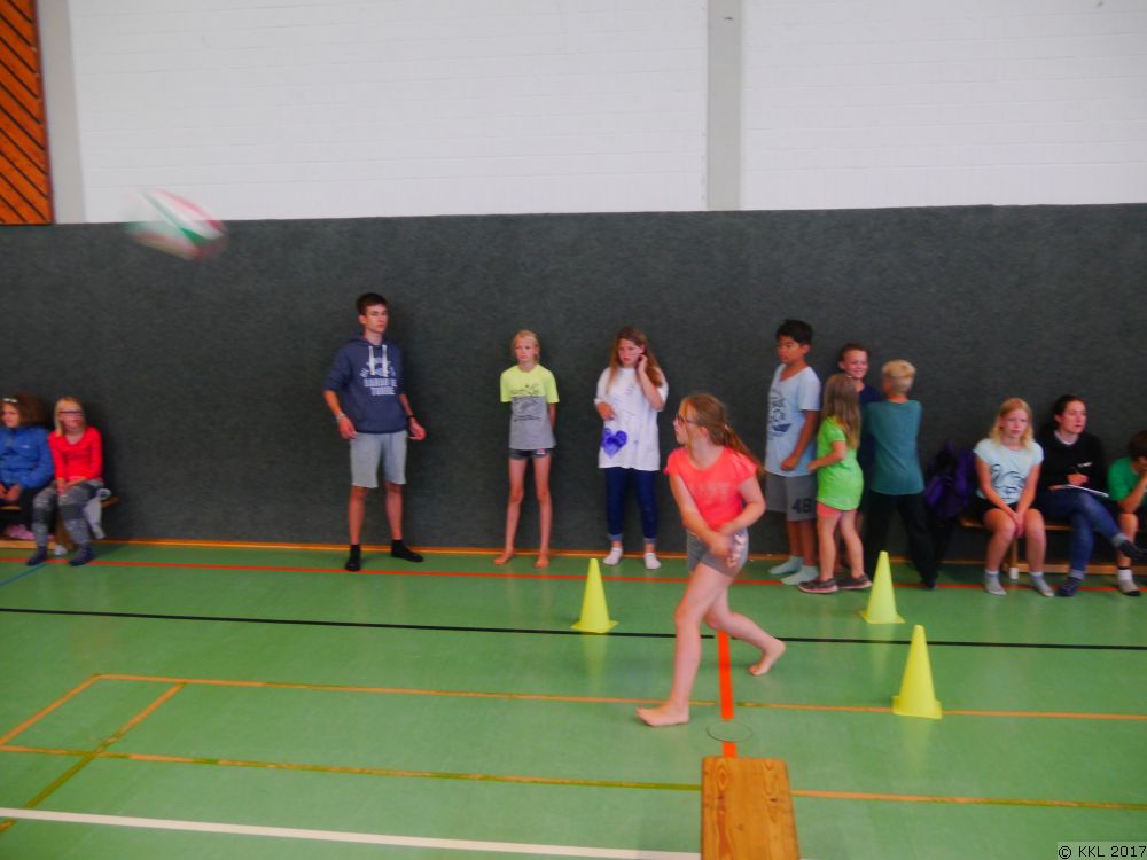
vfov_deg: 46.8
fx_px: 994
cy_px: 430
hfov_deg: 60.0
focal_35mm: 30
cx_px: 574
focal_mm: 15
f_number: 3.6
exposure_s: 1/60
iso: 1000
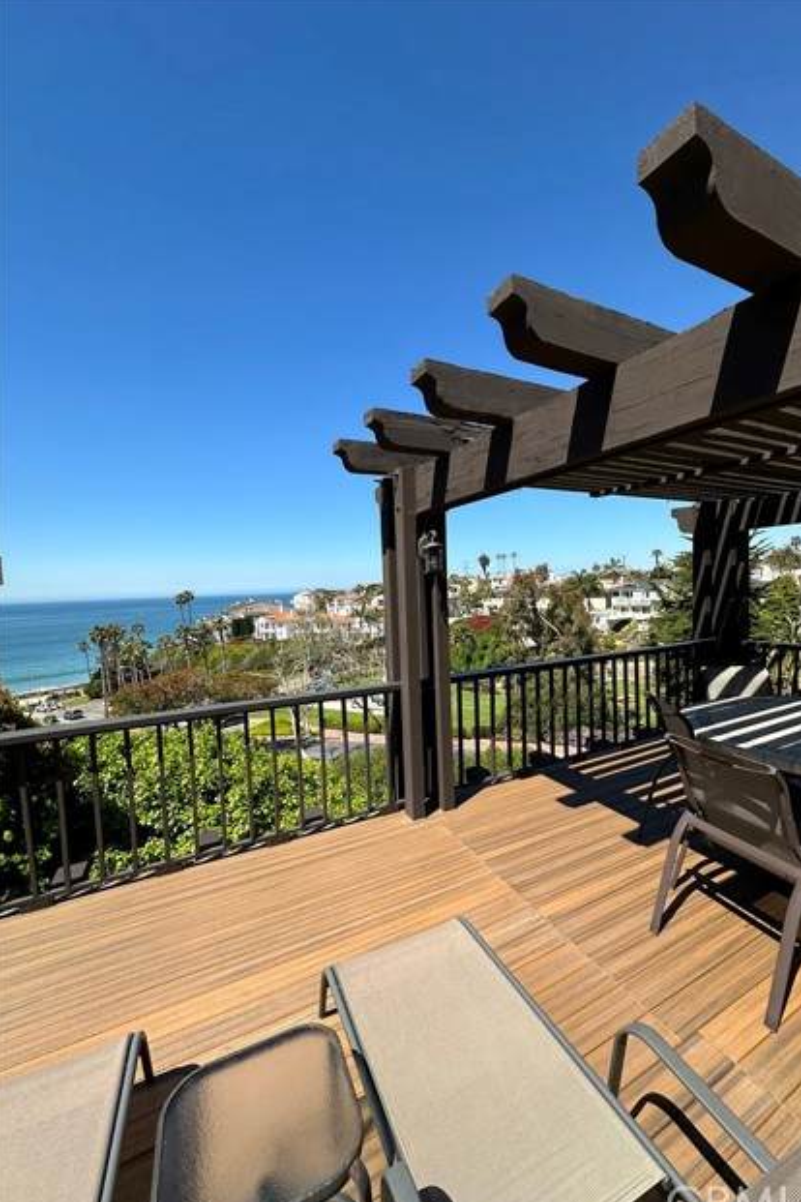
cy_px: 612
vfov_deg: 100.4
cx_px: 460
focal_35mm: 15
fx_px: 501
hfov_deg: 76.8
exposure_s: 1/1575
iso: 50
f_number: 2.2
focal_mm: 2.22
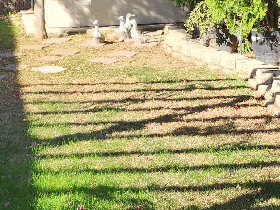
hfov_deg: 21.6
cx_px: 82
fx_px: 728
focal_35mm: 90
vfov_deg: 16.4
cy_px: 94
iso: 12
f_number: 1.8
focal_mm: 6.4
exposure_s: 1/308
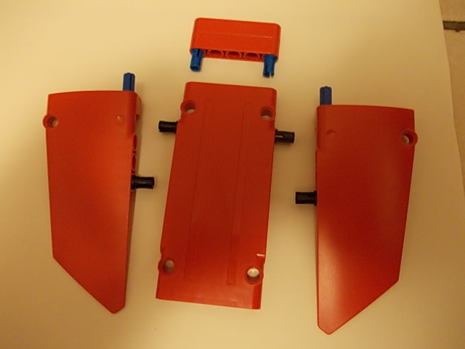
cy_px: 174
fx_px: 376
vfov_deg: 49.7
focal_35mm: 28
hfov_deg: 63.4
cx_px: 232
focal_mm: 4
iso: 280
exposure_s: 1/4
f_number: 2.7
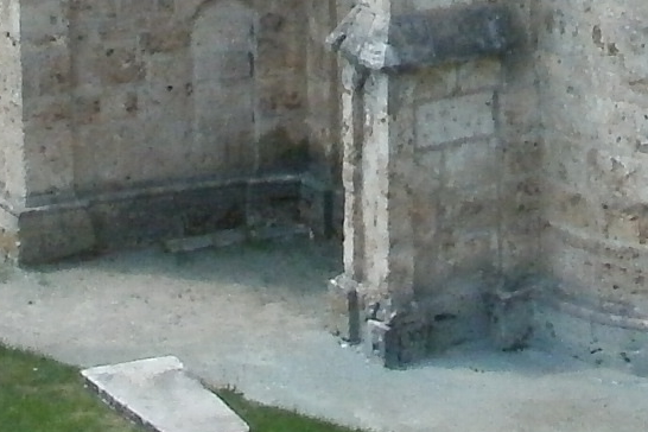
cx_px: 515
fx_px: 4032
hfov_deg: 9.2
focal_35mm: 224
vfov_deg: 5.9
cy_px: -541
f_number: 5.6
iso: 200
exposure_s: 1/500
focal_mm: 6.3
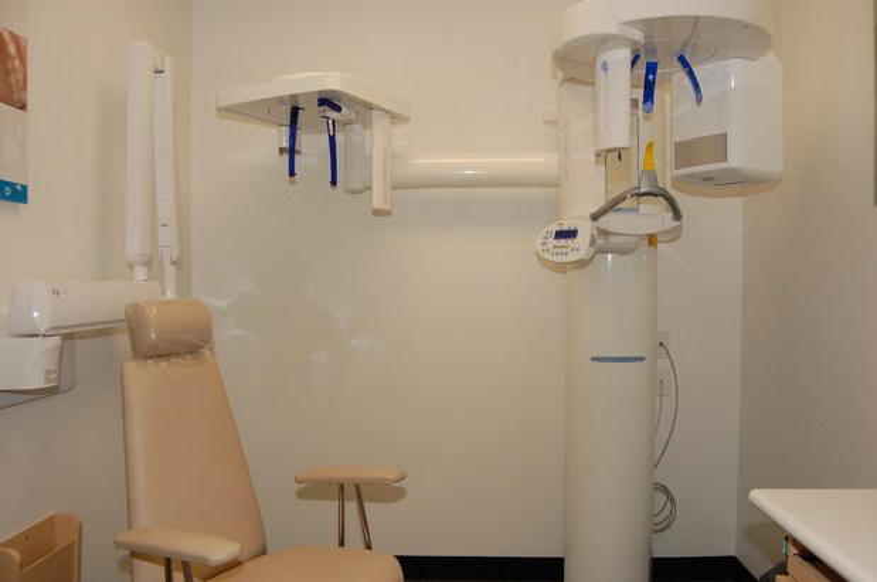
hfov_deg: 67.4
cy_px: 291
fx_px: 657
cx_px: 438
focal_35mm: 27
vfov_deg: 47.8
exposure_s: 1/100
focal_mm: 18
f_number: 5
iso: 400
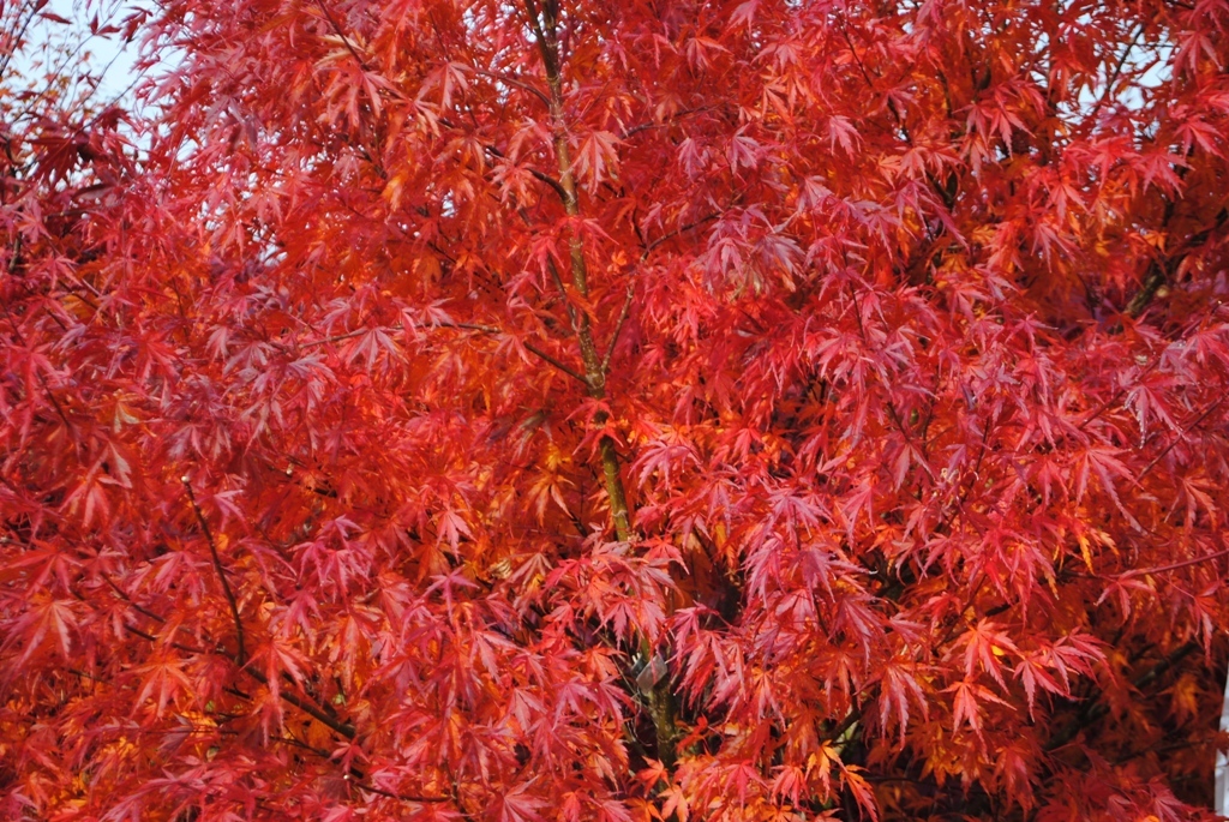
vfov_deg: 16.6
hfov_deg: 24.6
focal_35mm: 82
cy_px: 411
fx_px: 2819
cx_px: 614
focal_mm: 55
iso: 100
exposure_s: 1/125
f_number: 5.6
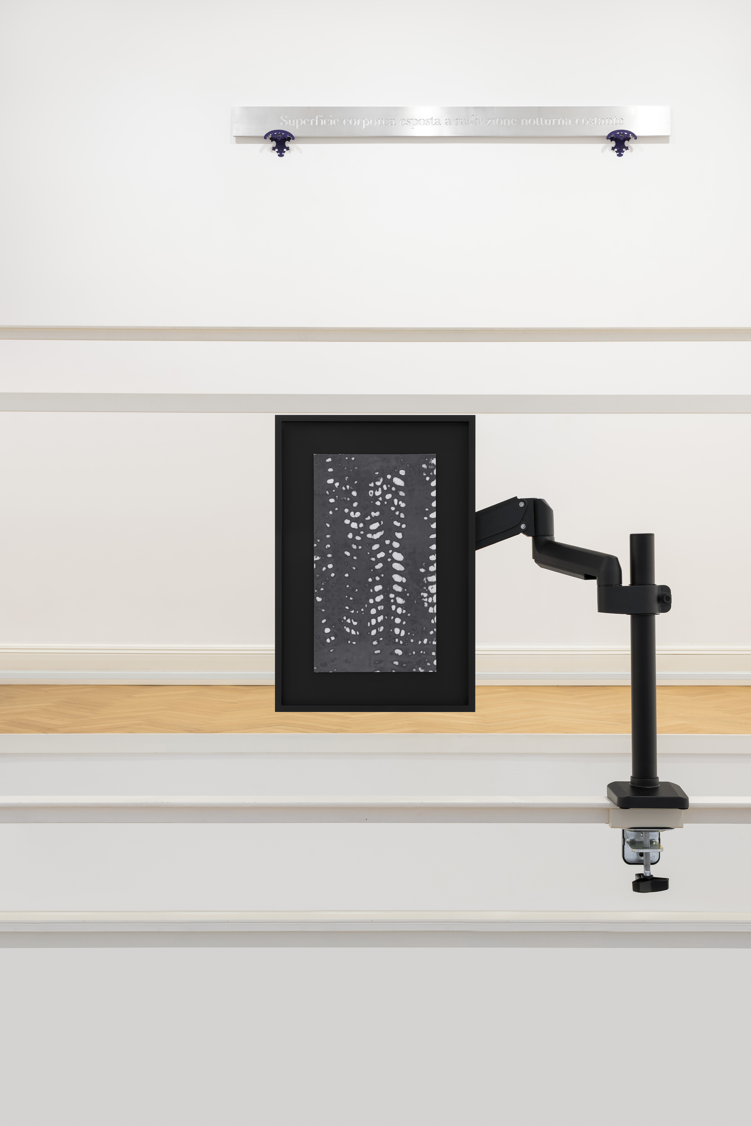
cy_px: 563
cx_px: 376
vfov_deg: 57.2
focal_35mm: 33
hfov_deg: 40.0
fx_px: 1032
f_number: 11
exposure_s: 3.2
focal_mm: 33
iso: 100
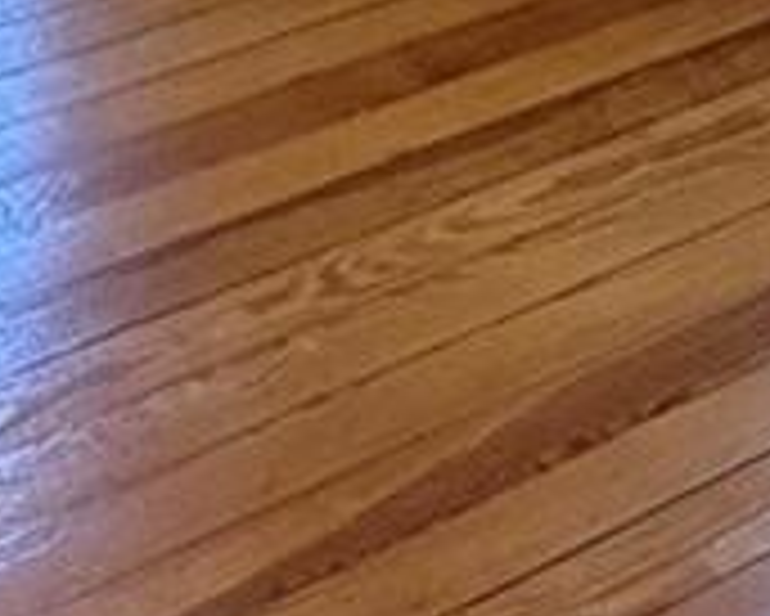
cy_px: -980
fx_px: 2805
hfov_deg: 15.1
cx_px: -144
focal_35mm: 123
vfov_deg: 10.4
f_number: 2.2
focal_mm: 2.22
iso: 640
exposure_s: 1/120
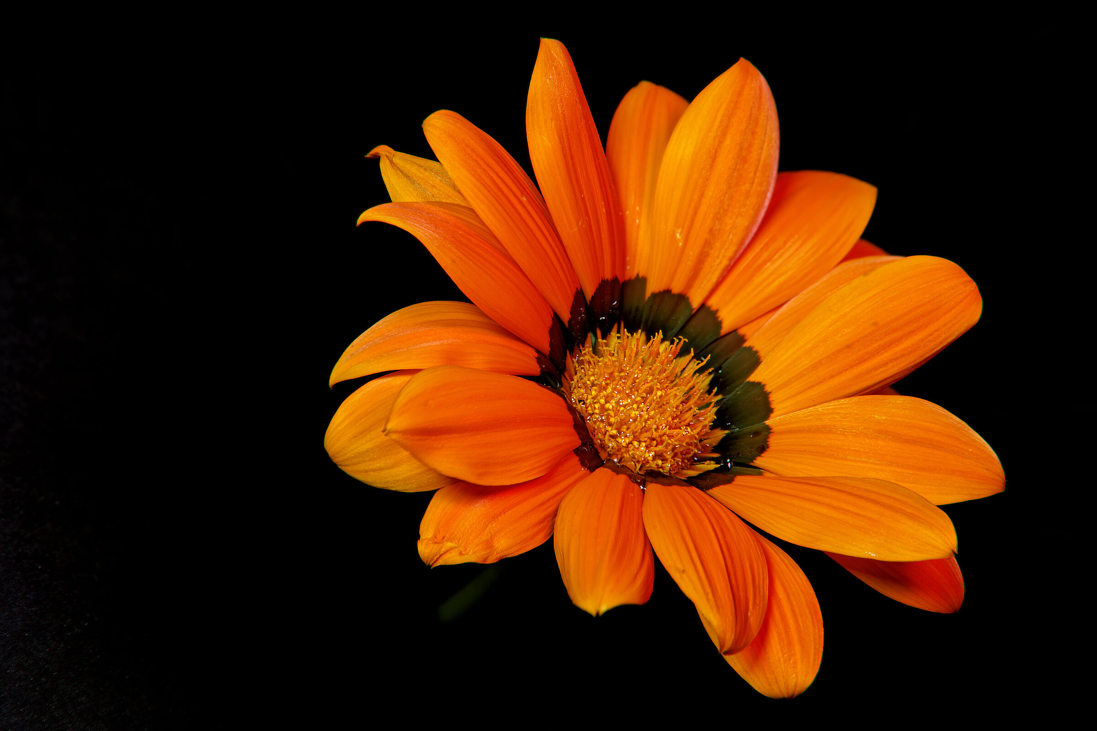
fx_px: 3199
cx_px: 548
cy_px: 366
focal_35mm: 105
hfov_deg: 19.5
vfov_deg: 13.0
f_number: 9
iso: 100
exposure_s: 1/13
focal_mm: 105
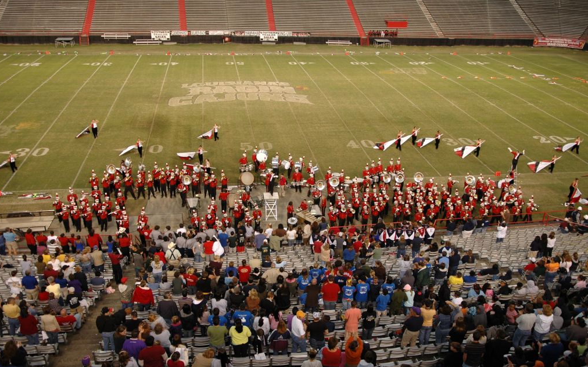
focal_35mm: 34
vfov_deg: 37.2
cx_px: 292
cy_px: 197
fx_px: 545
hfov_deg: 56.7
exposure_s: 1/60
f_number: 2.8
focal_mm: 22
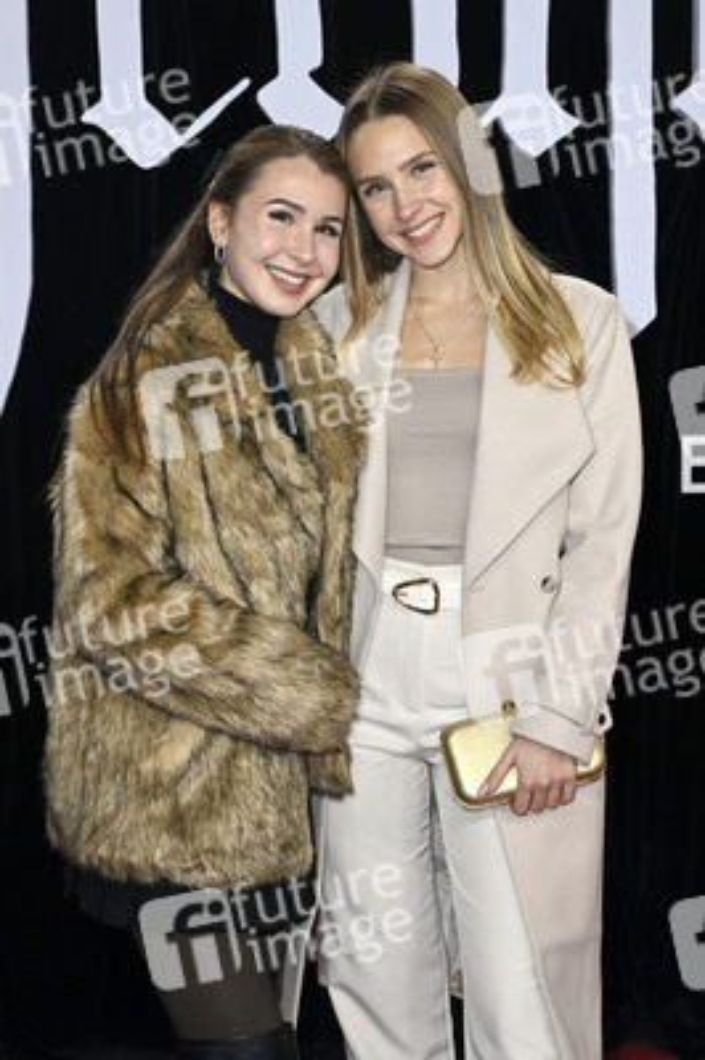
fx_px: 2207
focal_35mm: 75
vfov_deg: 27.0
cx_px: 352
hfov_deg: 18.2
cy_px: 530
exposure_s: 1/250
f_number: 5.6
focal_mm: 75
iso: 1250
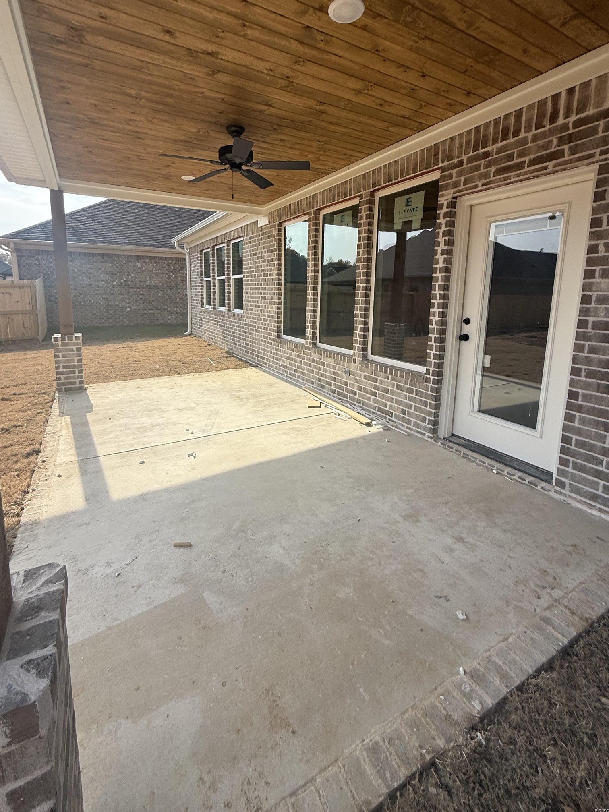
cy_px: 353
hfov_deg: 78.0
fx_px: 375
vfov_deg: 94.0
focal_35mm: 16
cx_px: 286
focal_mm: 2.22
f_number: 2.2
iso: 50
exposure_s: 1/1211
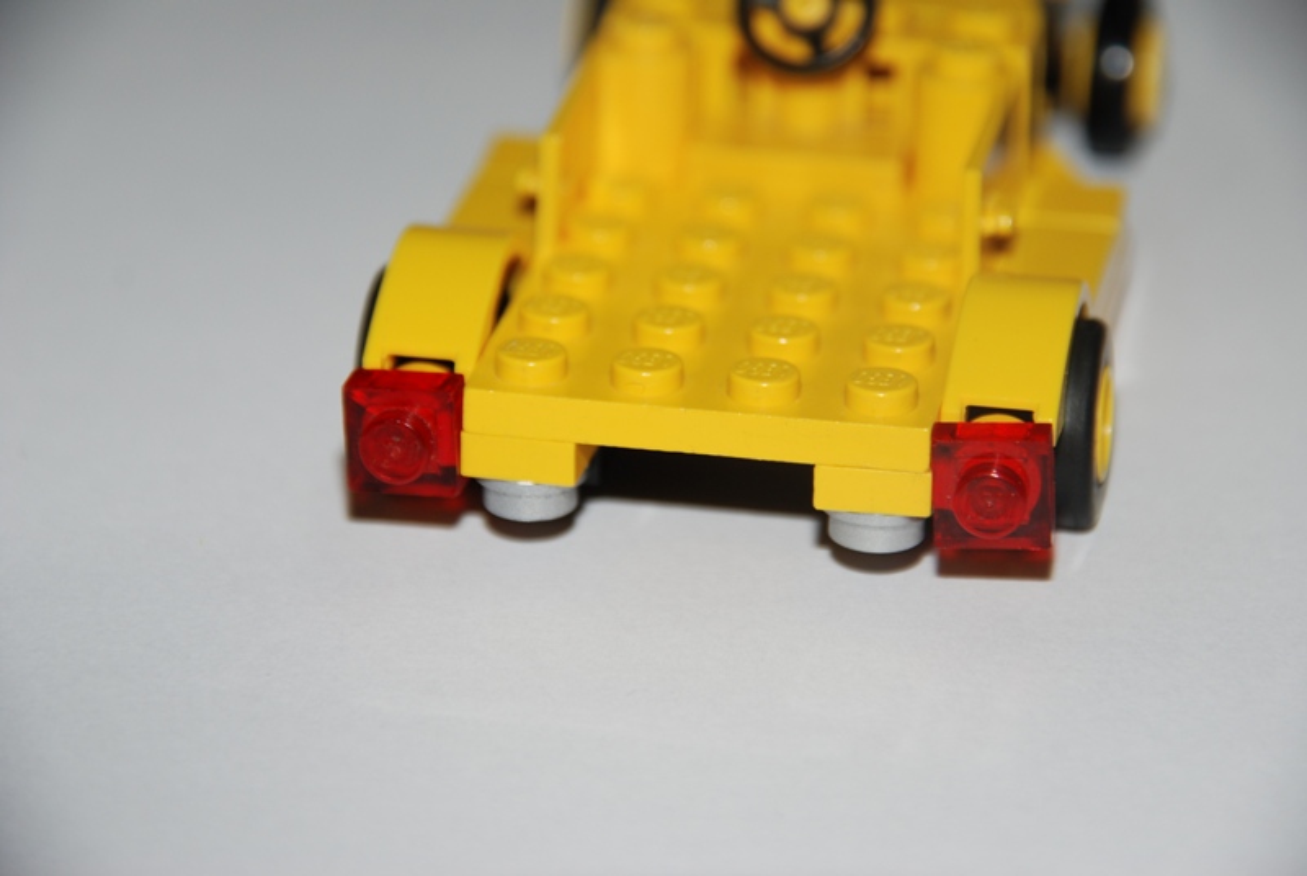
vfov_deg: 4.6
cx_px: 654
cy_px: 438
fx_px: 10908
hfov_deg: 6.9
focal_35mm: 300
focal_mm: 200
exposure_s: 1/60
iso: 200
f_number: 6.3
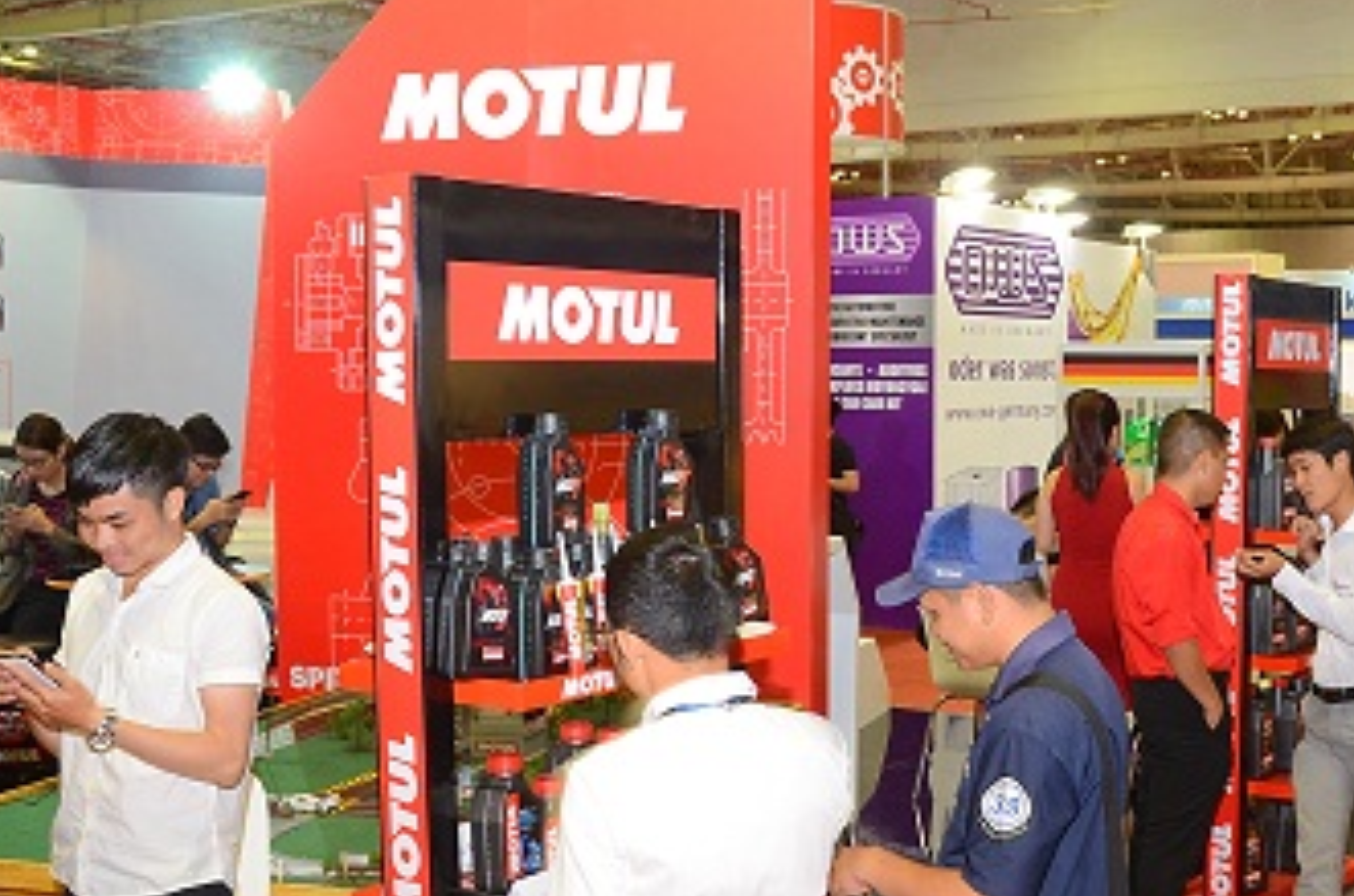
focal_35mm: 49
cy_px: 468
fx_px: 1839
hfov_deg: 39.4
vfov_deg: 27.4
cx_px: 1002
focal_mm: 18
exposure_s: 1/25
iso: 500
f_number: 4.5
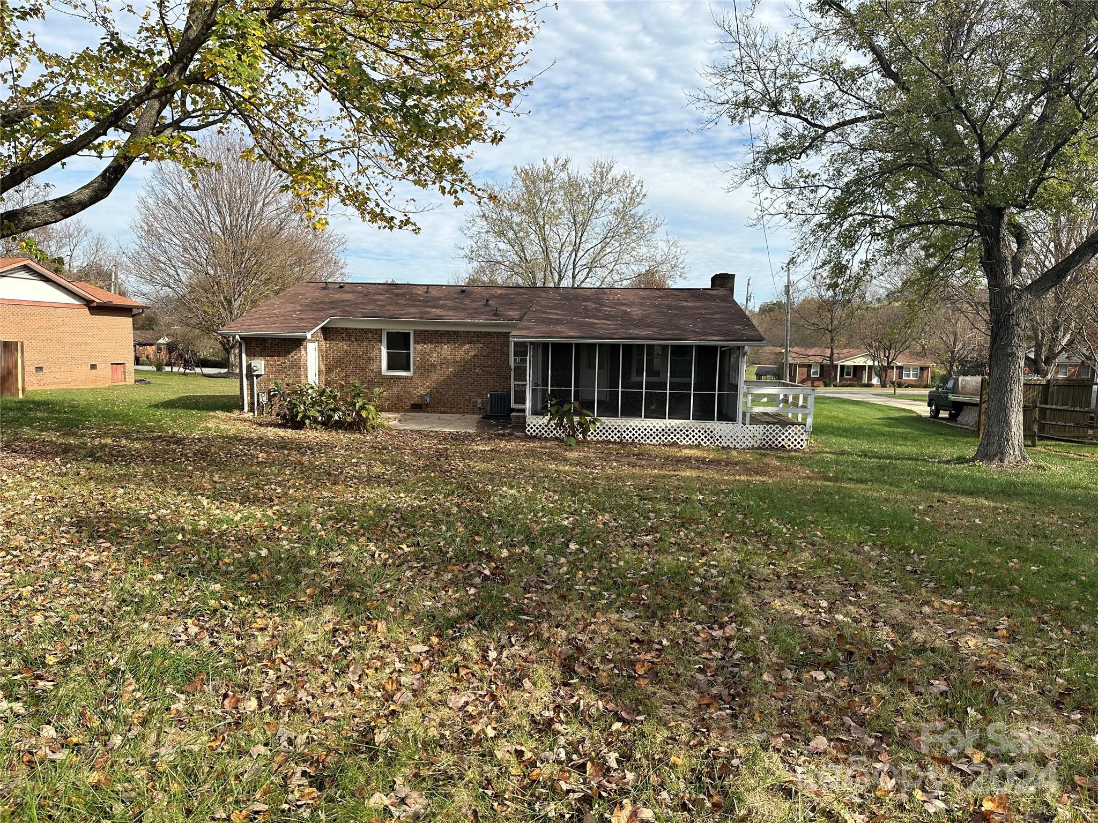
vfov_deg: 56.8
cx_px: 549
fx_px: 761
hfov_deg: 71.6
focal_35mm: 24
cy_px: 412
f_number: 1.78
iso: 80
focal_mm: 6.86
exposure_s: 1/3058
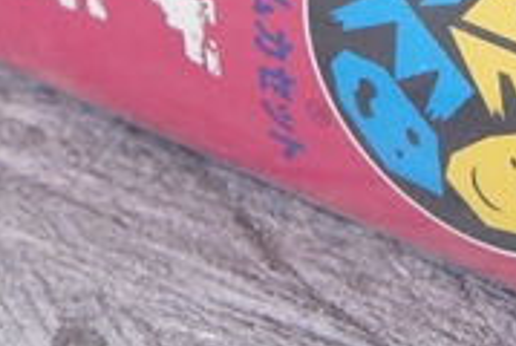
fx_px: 7207
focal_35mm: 502
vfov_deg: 2.7
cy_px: -640
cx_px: 412
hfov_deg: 4.1
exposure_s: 1/80
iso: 1250
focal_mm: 50
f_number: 6.3
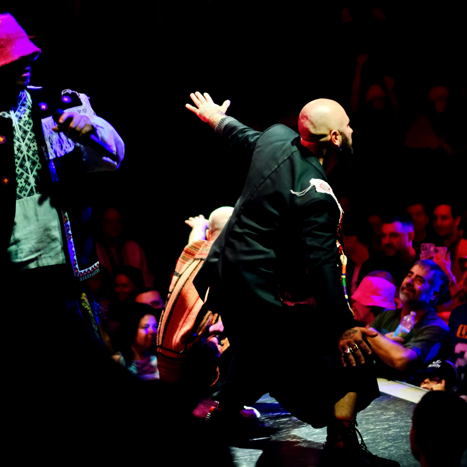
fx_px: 1648
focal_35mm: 108
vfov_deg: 16.1
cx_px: 275
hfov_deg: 16.1
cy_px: 235
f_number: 1.2
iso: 3200
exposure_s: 1/800
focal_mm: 56
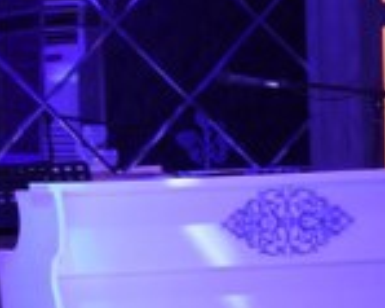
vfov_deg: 5.4
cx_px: -111
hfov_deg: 6.7
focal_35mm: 287
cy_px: 312
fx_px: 3268
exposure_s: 1/13
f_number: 4.2
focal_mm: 38
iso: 1000
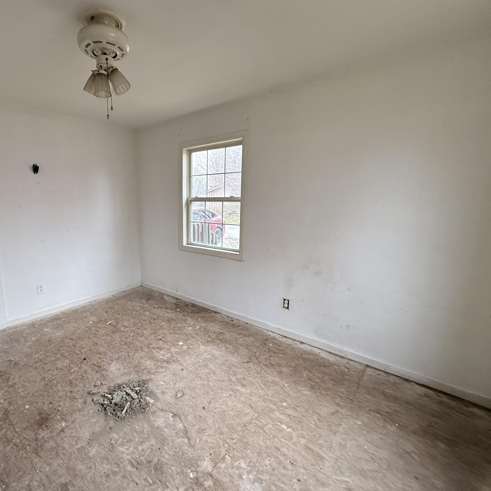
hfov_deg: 81.9
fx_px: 273
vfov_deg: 84.0
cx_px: 175
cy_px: 240
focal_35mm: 17
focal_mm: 2.22
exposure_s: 1/120
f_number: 2.2
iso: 500
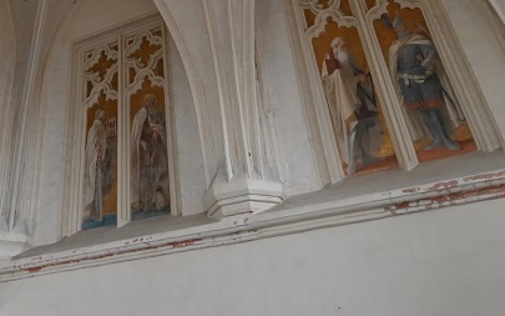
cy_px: -48
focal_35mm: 43
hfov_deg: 44.3
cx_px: 112
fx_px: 592
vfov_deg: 26.9
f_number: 4
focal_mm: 12
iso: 800
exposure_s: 1/125
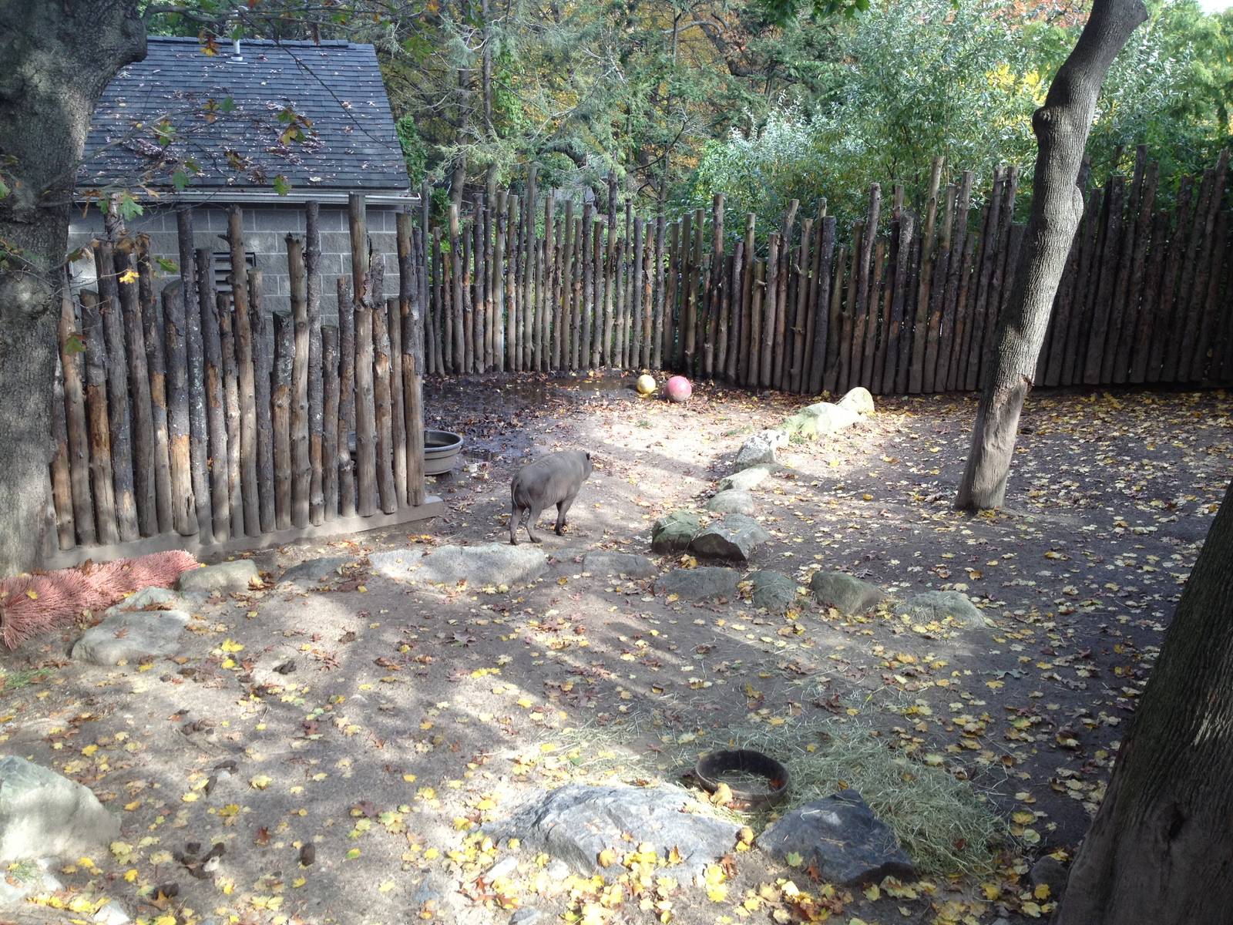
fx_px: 1247
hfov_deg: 52.6
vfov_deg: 40.7
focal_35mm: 35
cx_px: 616
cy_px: 462
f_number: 2.4
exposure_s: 1/120
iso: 80
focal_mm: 4.28
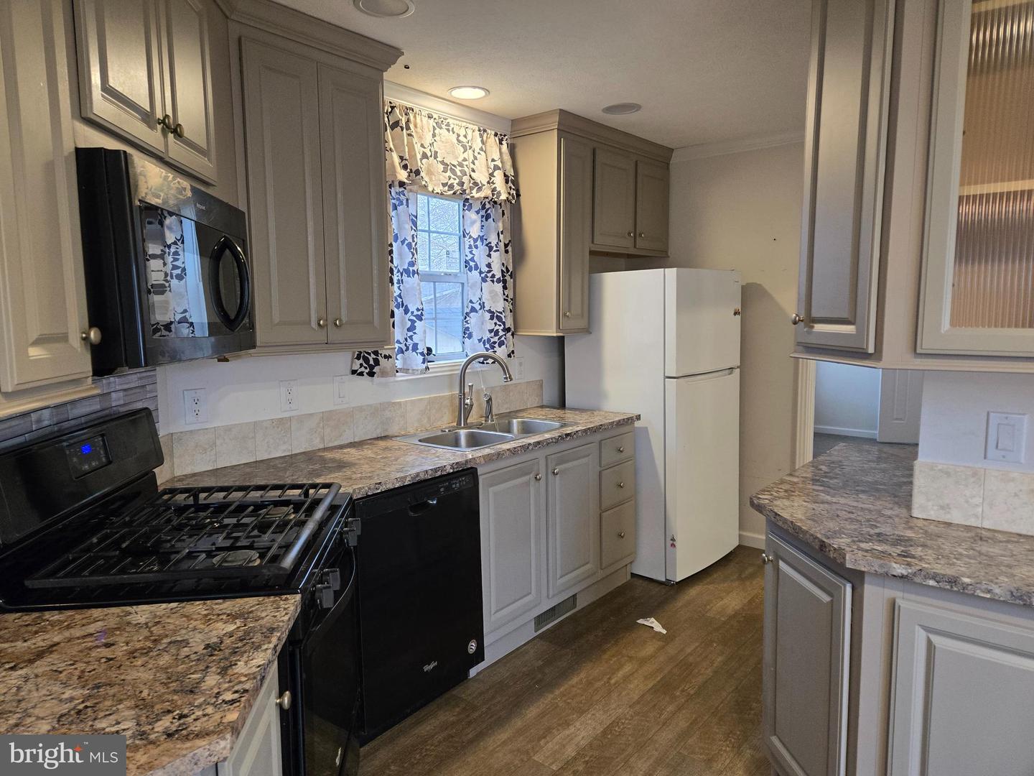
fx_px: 687
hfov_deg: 73.9
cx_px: 517
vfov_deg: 58.9
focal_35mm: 23
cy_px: 388
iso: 250
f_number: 1.8
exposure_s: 1/120
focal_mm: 5.4
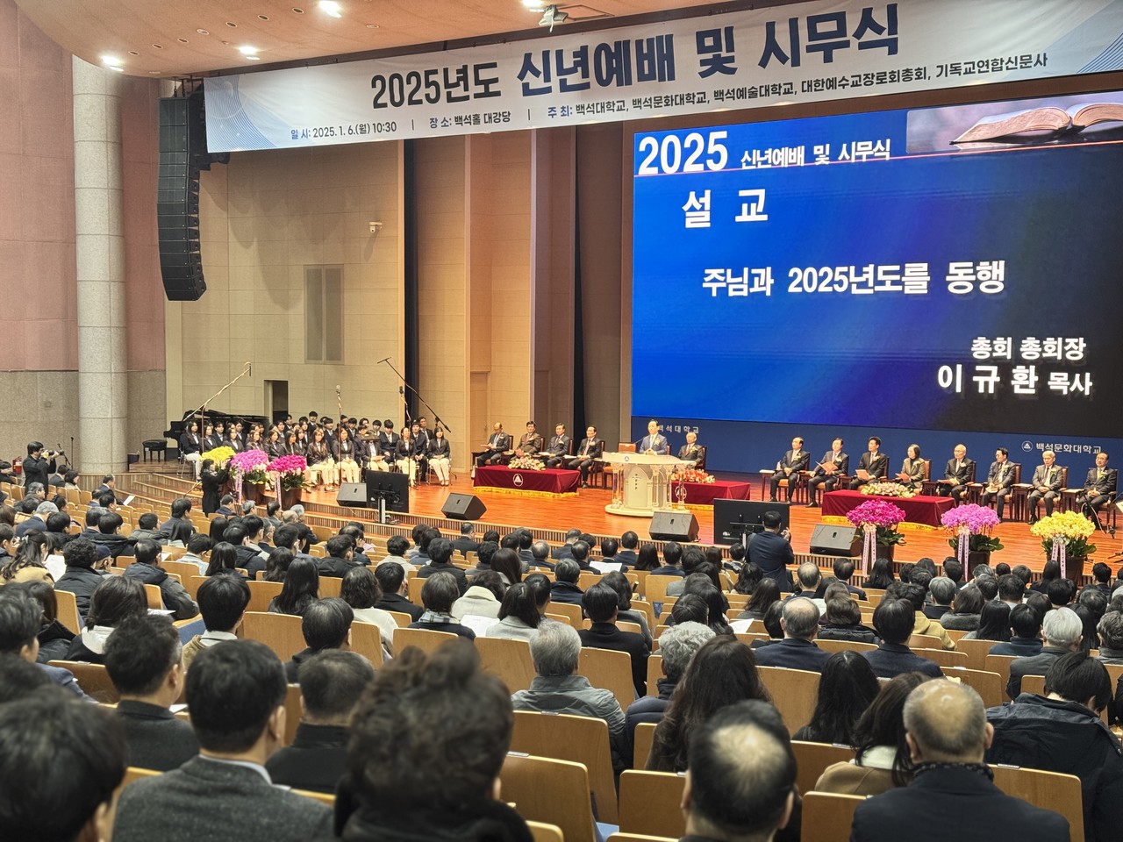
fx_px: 1557
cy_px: 421
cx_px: 562
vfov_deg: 30.3
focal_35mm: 48
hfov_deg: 39.7
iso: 160
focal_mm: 6.76
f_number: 1.78
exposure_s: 1/60
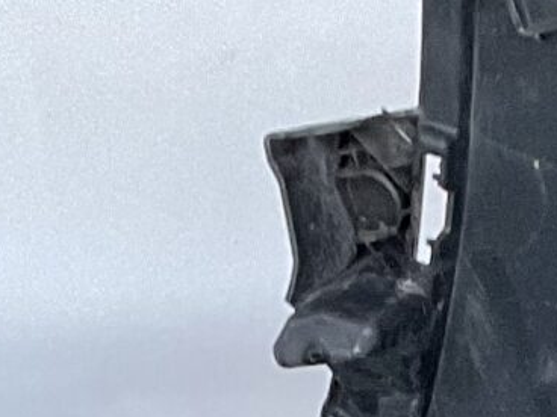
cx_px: 468
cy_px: 979
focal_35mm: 202
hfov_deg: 9.8
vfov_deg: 7.0
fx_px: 3250
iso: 100
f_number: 1.8
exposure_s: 1/60
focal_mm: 3
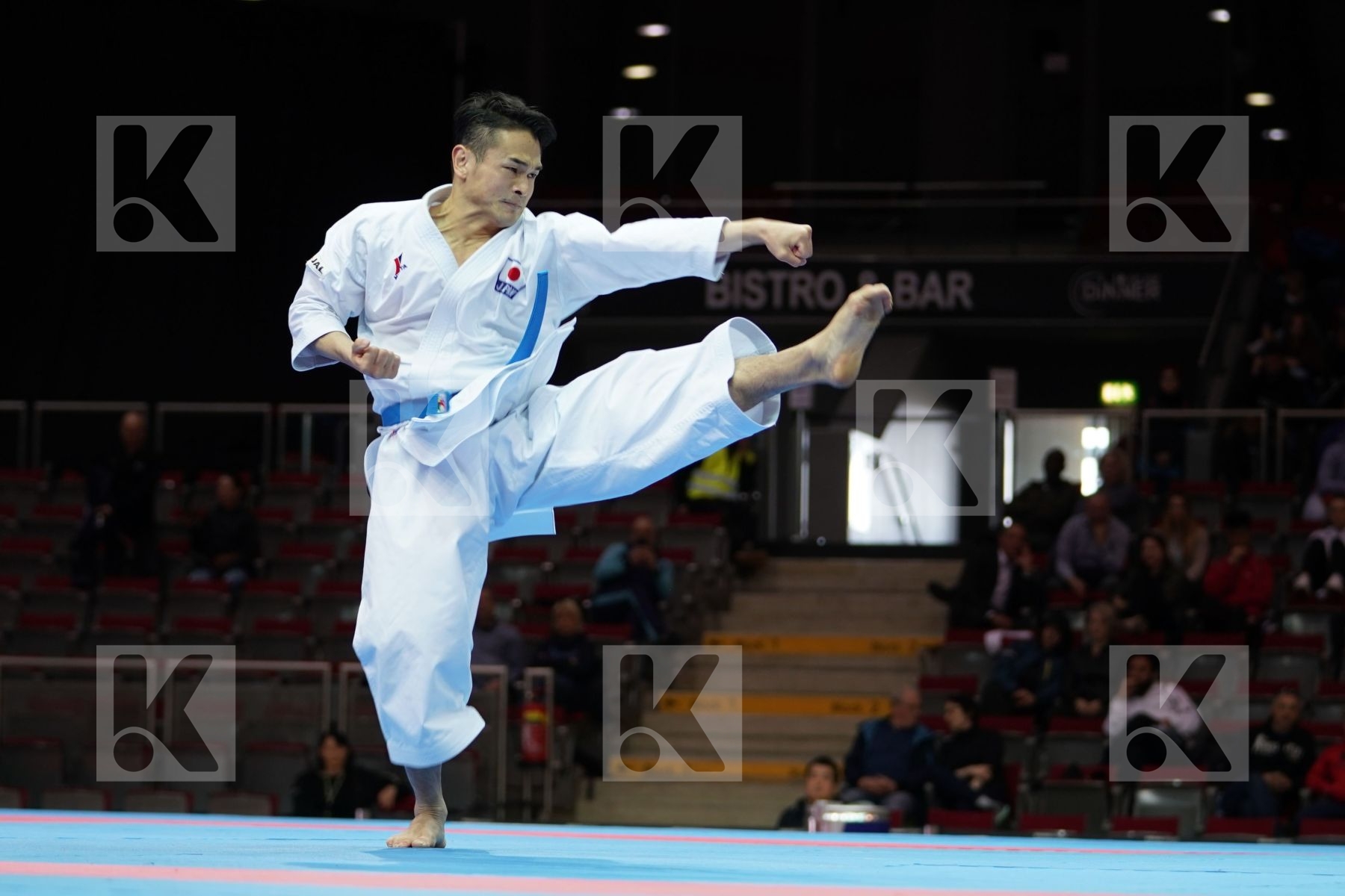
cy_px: 448
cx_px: 672
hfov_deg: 16.5
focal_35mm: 124
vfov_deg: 11.1
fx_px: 4632
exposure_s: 1/160
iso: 640
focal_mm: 83
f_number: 2.8
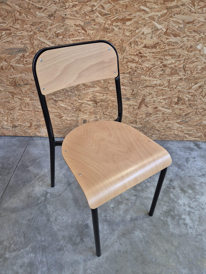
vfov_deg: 73.9
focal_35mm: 23
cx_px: 103
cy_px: 137
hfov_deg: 58.9
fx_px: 182
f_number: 1.8
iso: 320
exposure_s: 1/100
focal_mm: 5.4
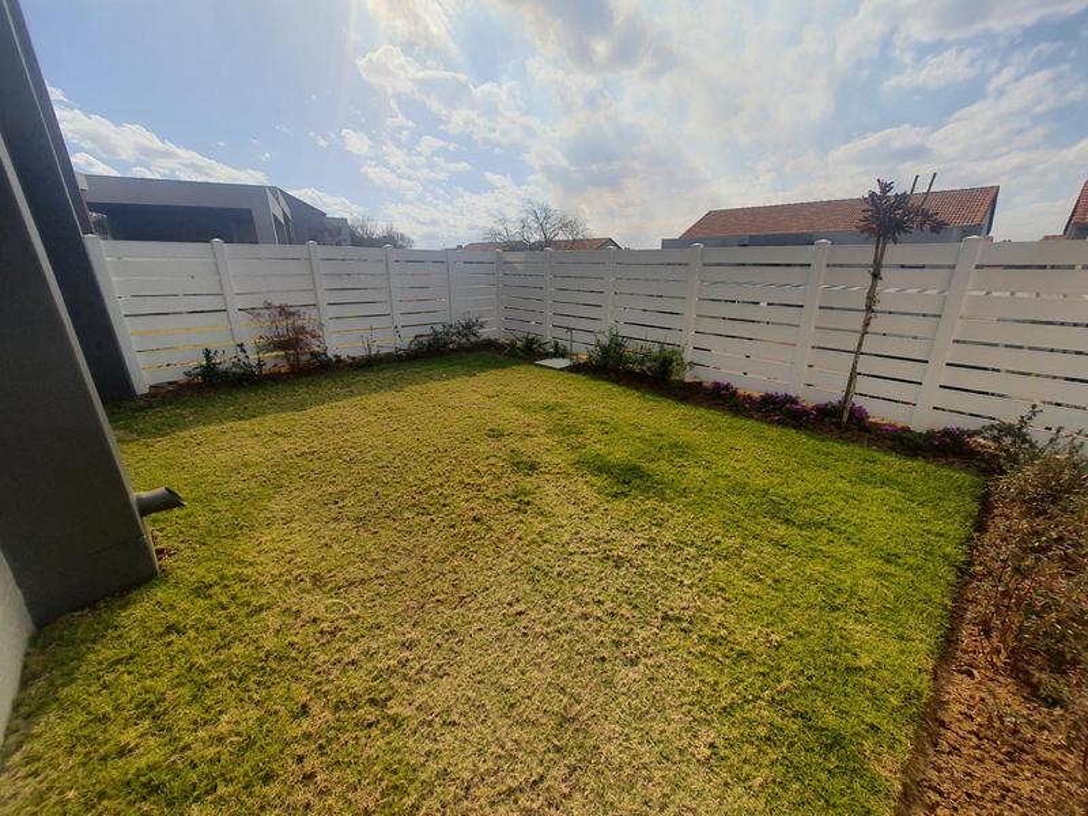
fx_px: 409
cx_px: 544
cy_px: 408
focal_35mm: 13
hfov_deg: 106.2
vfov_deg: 89.9
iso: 50
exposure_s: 1/1812
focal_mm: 1.74
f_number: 2.2
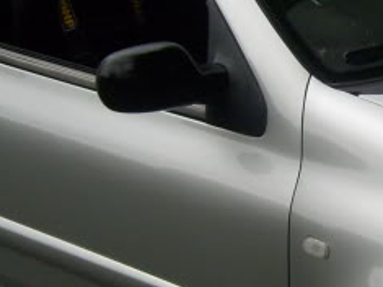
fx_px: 1316
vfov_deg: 12.4
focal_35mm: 119
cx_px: 492
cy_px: 228
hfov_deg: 15.8
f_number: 7.1
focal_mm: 5.8
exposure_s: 1/180
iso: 80
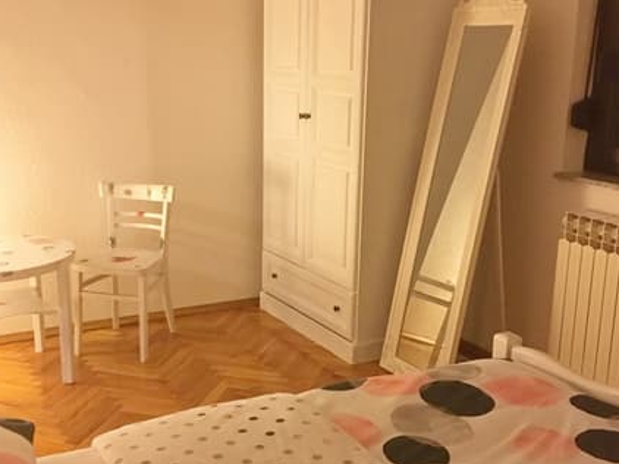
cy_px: 217
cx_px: 287
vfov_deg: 42.9
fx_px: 590
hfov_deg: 55.3
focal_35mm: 33
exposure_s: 1/17
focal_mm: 4.15
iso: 250
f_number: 2.2
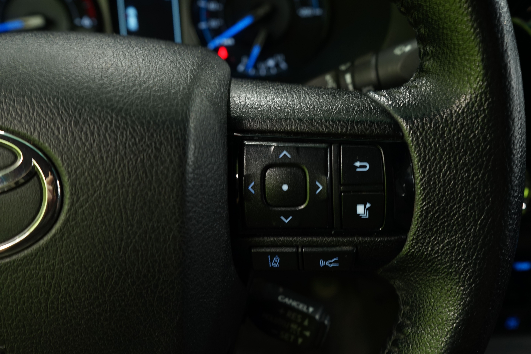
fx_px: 472
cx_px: 276
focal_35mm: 32
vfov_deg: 41.1
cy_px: 185
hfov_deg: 58.7
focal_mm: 30
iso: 500
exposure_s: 1/8
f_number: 6.3
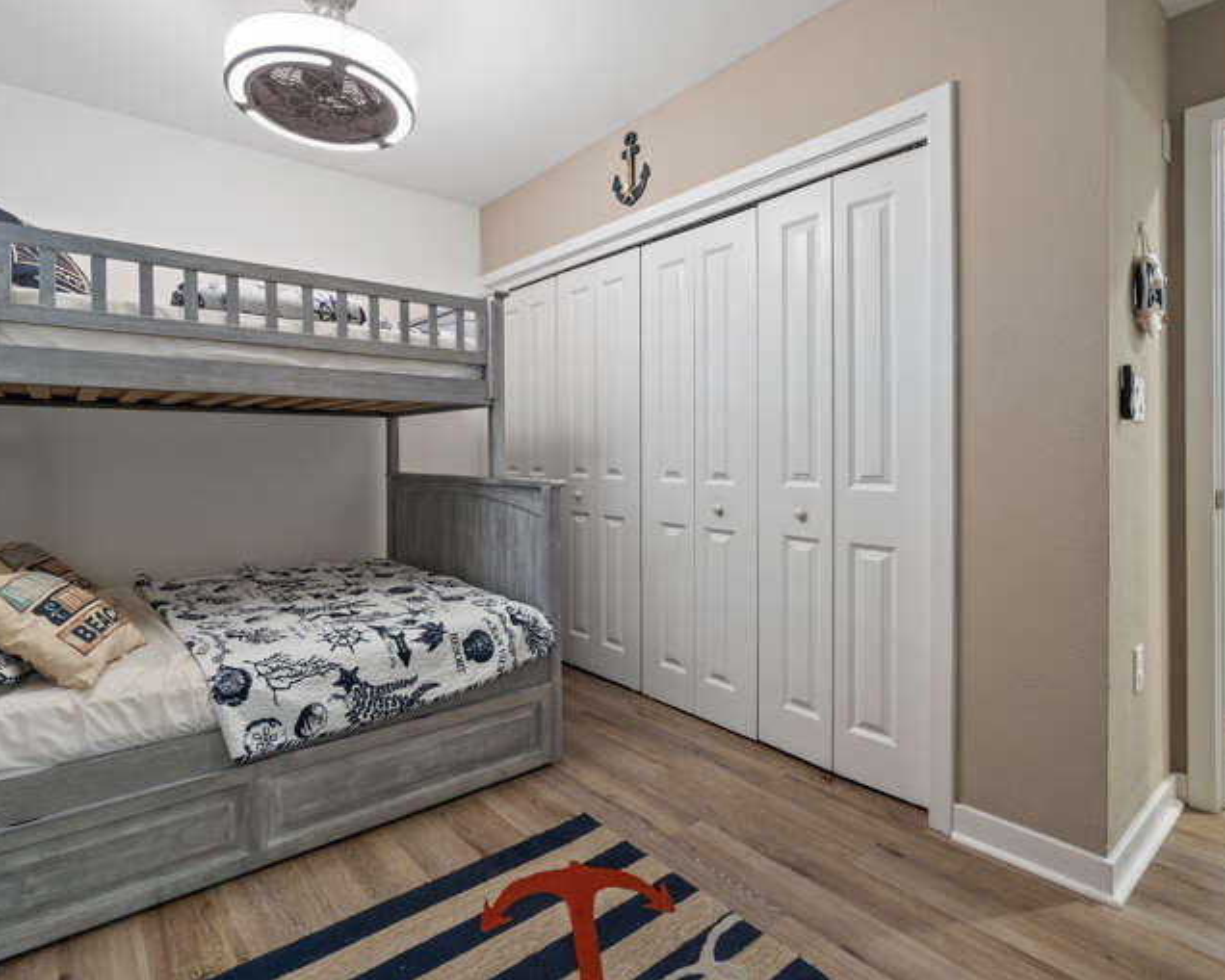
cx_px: 576
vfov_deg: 77.0
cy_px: 489
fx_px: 616
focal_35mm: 17
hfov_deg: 89.5
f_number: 8
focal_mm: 10
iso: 250
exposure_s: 3.2
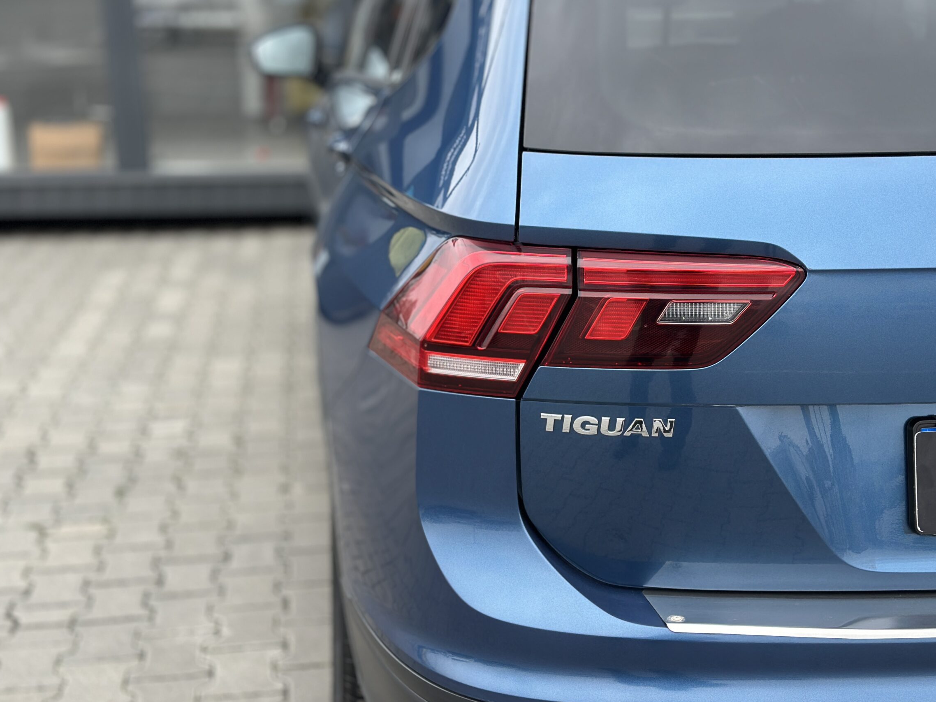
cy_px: 315
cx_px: 510
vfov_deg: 27.0
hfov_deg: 35.5
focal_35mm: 54
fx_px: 1460
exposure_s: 1/903
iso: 80
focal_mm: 6.86
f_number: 1.78
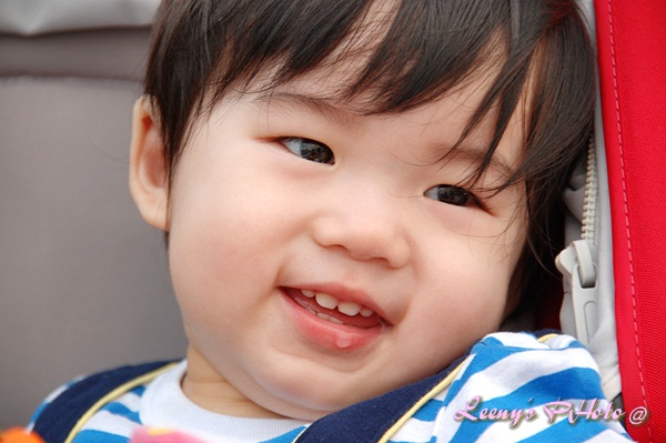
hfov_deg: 6.9
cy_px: 222
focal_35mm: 300
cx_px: 333
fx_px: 5545
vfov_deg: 4.6
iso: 200
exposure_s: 1/100
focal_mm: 200
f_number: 6.3
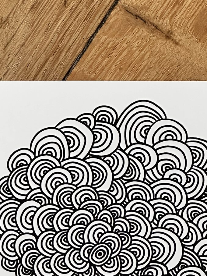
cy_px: 238
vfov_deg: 11.3
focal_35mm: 174
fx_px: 1387
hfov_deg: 8.5
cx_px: 103
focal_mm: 9
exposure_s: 1/99
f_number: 2.8
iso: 100
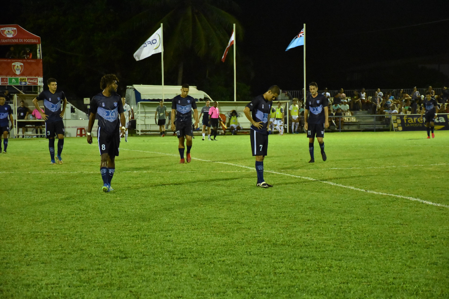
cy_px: 150
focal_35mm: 112
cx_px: 224
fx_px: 1403
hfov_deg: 18.2
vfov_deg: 12.2
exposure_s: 1/250
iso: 8000
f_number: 5
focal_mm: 75
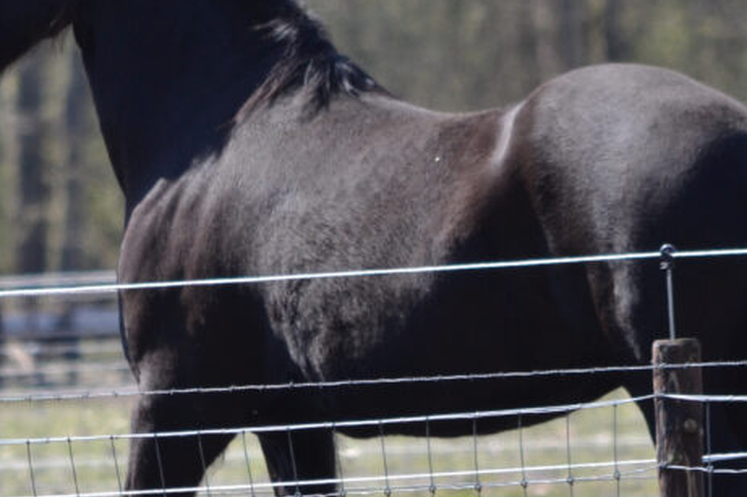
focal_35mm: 900
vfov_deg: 1.5
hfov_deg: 2.3
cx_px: 180
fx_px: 18667
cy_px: 223
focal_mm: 270
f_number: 5.6
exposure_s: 1/500
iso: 320
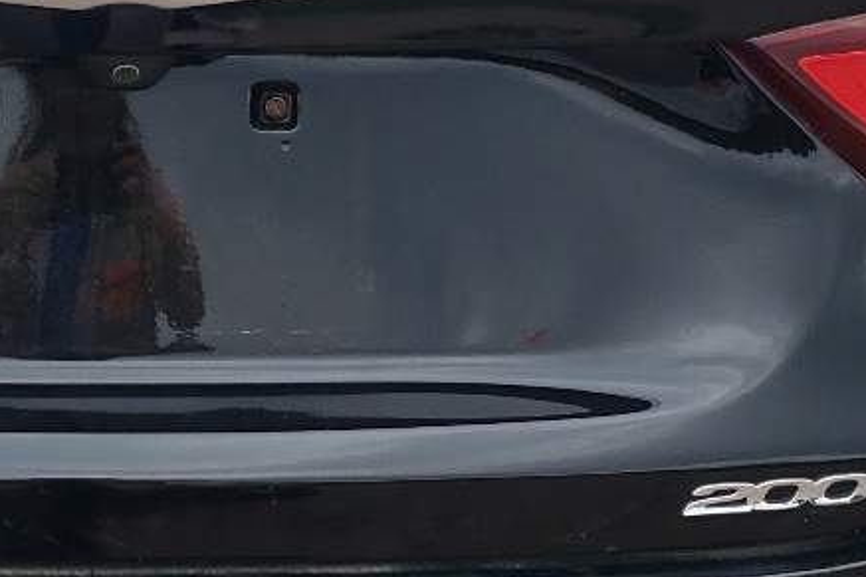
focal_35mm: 99
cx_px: 59
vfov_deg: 13.8
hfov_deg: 20.1
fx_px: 2380
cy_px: 276
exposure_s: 1/1000
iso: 50
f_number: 1.5
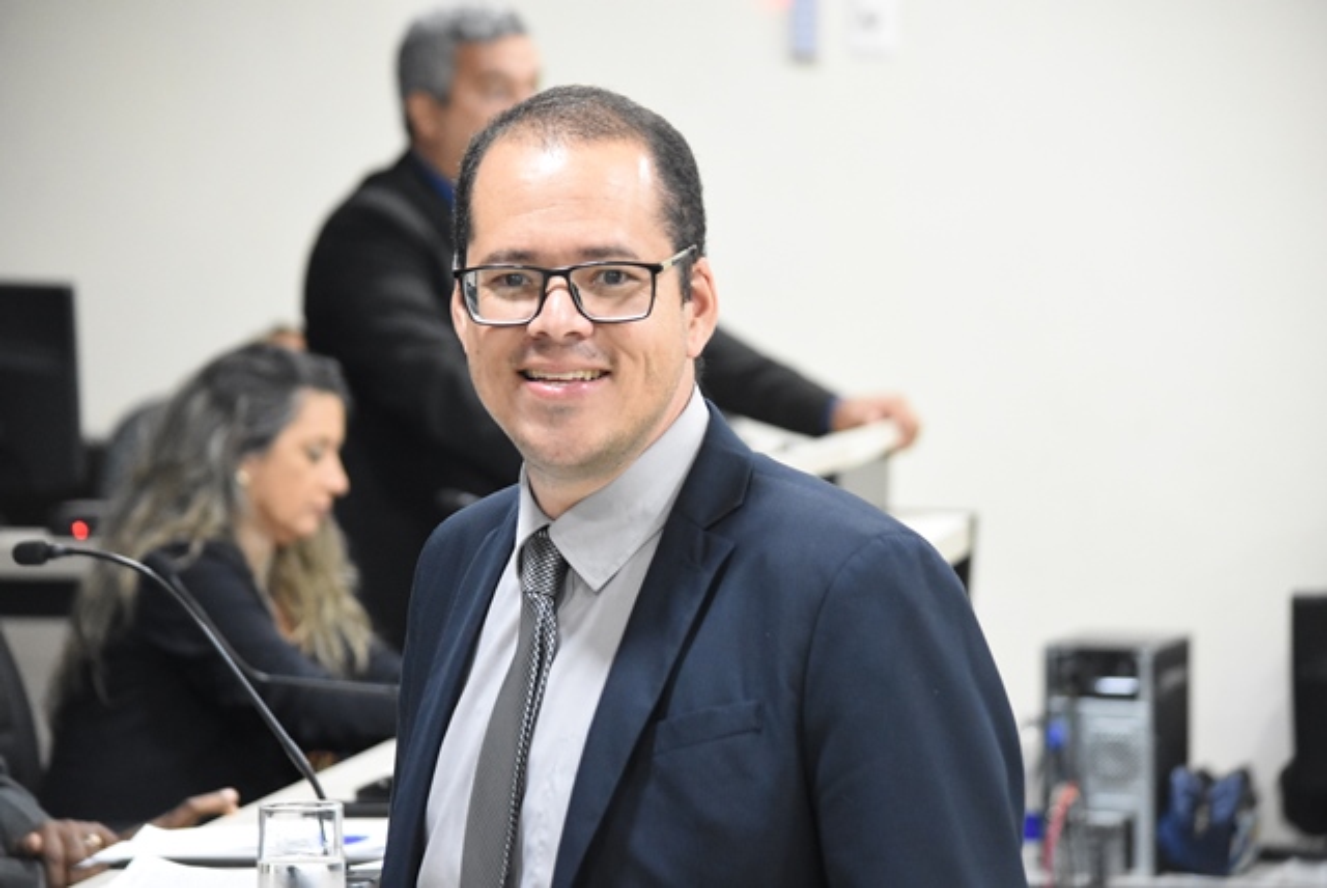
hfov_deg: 13.0
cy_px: 444
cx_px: 664
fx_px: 5811
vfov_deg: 8.7
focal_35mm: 158
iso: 4000
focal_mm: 105
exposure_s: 1/50
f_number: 4.8
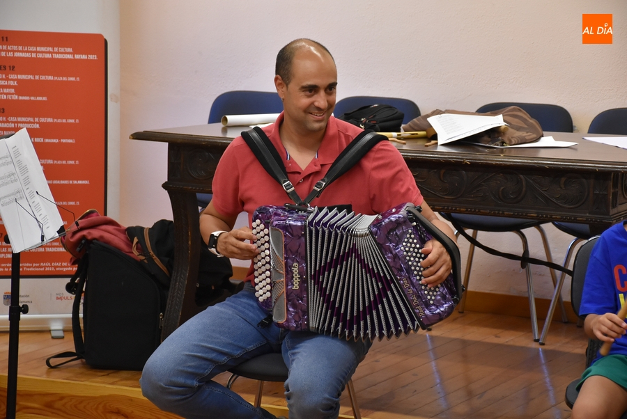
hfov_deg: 18.2
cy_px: 210
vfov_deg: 12.2
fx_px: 1961
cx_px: 314
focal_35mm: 112
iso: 1600
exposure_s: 1/125
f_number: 5
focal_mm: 75
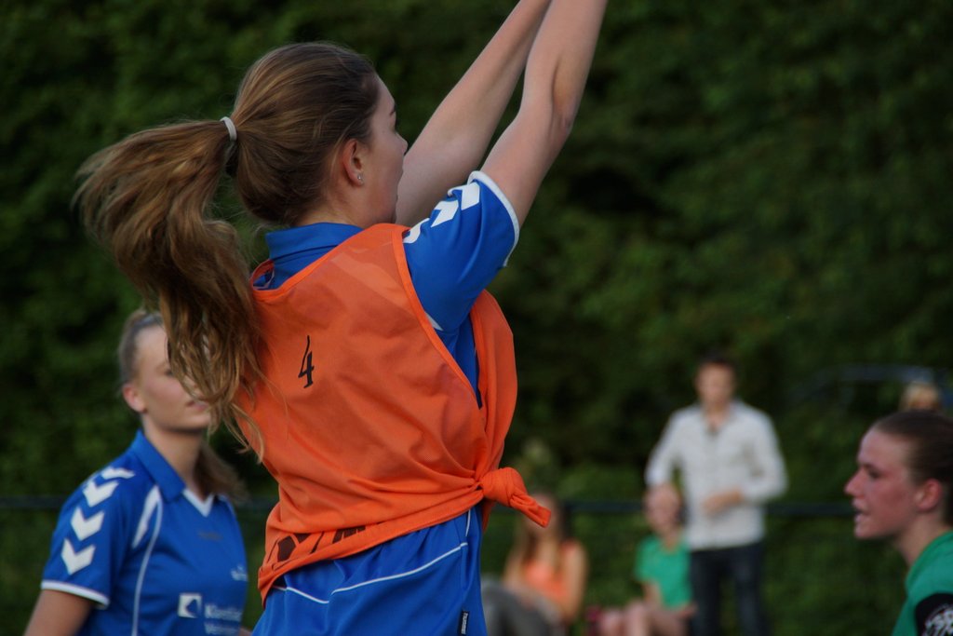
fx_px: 7148
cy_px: 318
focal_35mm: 270
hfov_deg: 7.6
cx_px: 476
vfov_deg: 5.1
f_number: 6.3
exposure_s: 1/400
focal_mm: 180
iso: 320
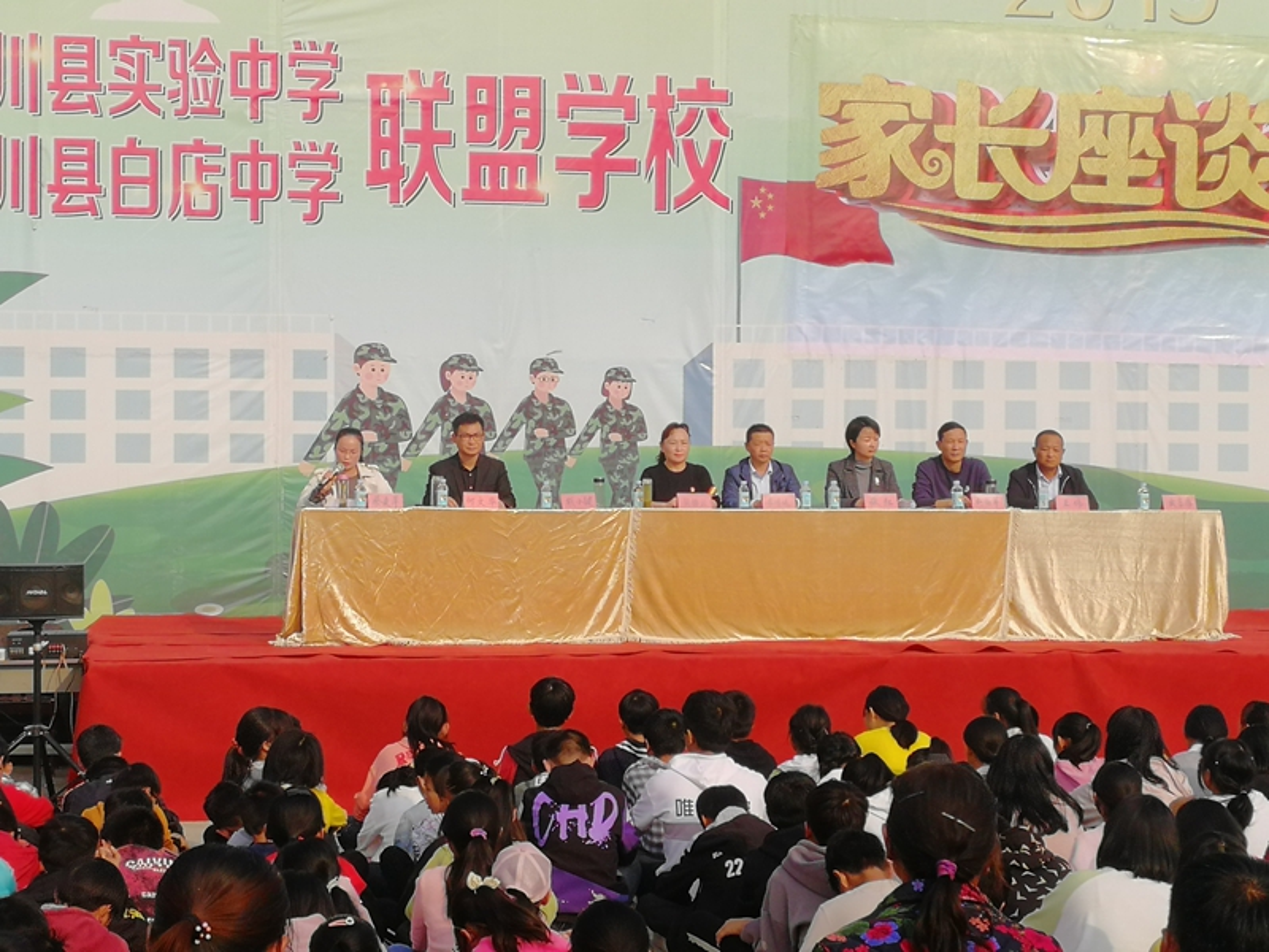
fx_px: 2639
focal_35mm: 72
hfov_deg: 27.0
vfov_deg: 20.4
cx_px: 634
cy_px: 476
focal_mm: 3.95
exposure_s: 1/1449
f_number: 2.2
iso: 50
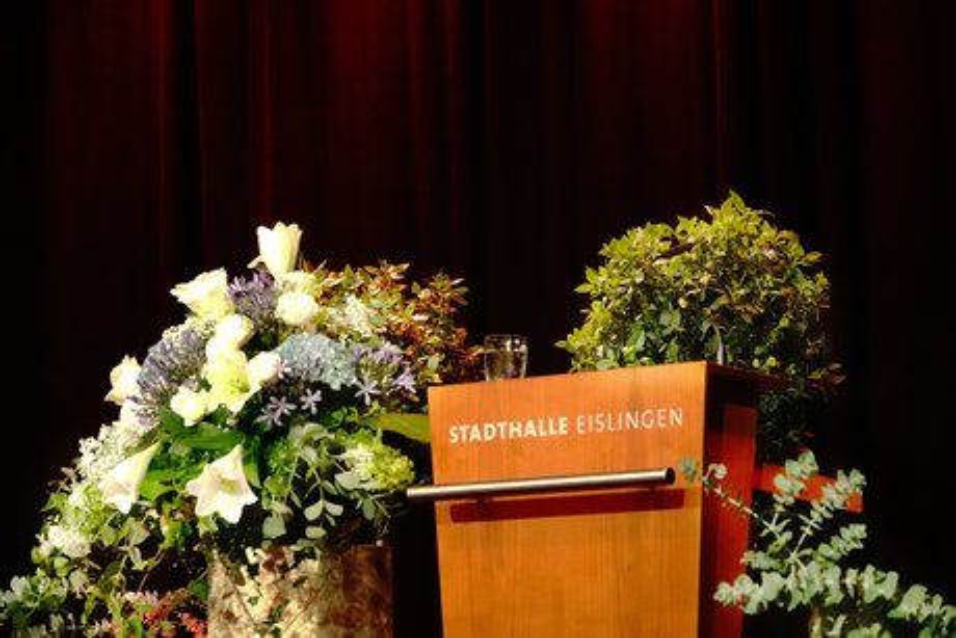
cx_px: 478
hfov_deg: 13.8
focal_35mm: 149
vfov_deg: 9.2
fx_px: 3958
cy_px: 319
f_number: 4
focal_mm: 54.57
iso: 8000
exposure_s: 1/160
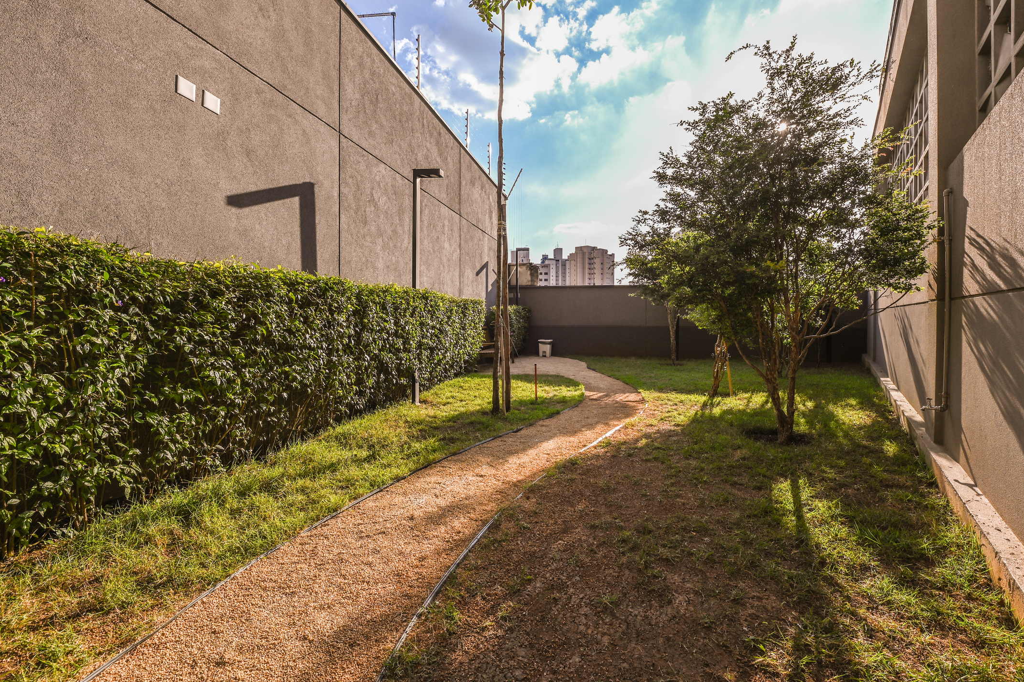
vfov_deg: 77.2
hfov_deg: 100.3
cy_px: 319
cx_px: 546
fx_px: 426
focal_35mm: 15
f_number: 7.1
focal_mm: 14
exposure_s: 1/200
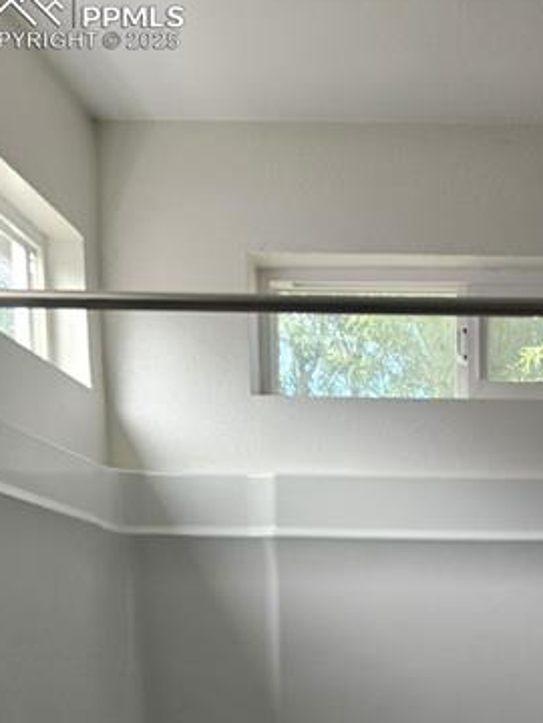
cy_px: 757
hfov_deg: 28.0
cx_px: 536
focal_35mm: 49
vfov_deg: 34.6
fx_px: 1025
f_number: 1.7
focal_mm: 6.3
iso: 250
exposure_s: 1/359
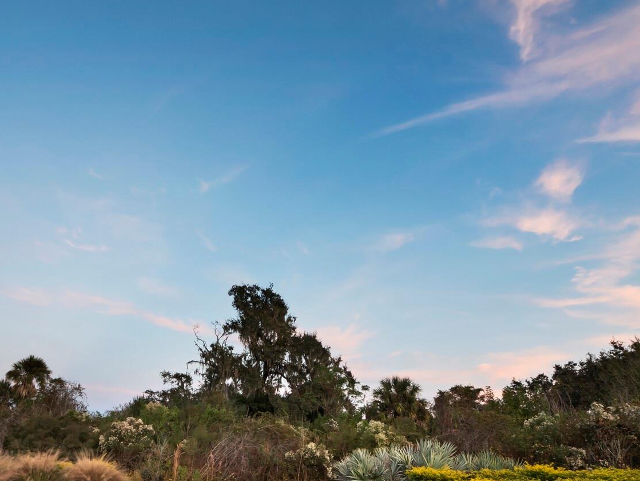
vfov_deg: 64.1
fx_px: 370
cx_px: 267
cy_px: 326
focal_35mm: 20
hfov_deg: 81.1
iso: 400
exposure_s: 1/5
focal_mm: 7
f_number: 10
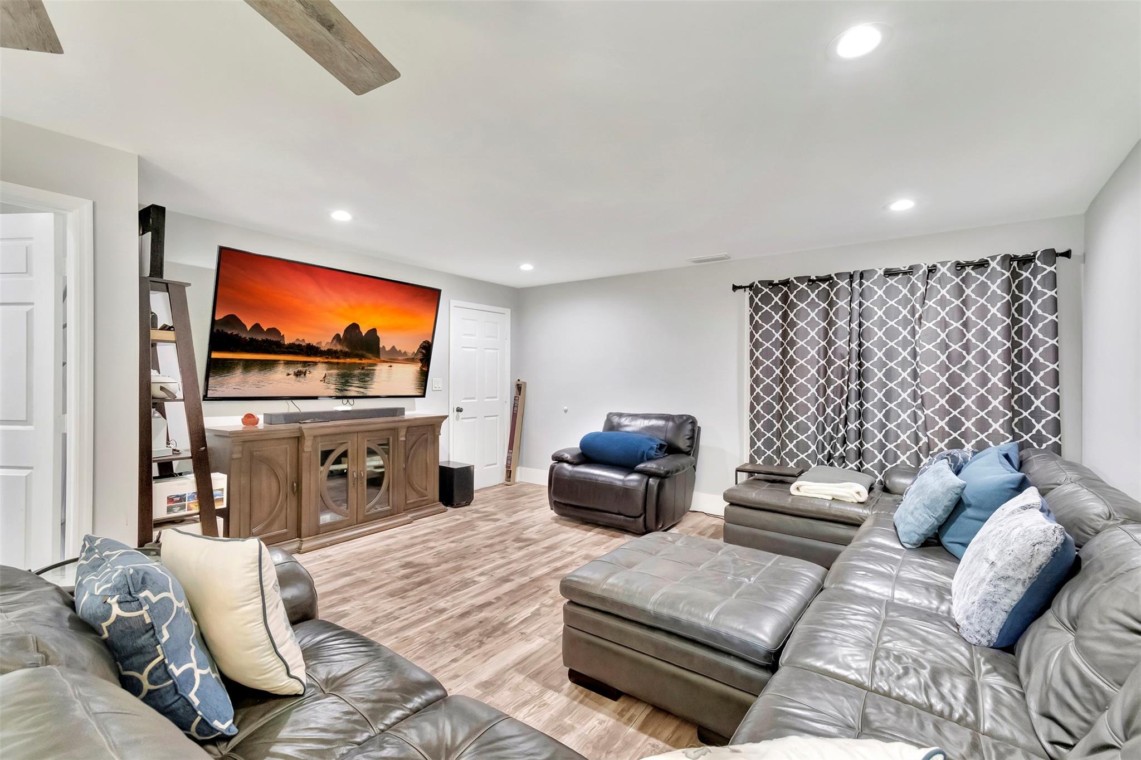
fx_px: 475
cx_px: 570
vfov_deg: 77.3
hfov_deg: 100.4
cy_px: 380
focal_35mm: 15
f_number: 8
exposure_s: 1/15
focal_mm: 10
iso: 4500
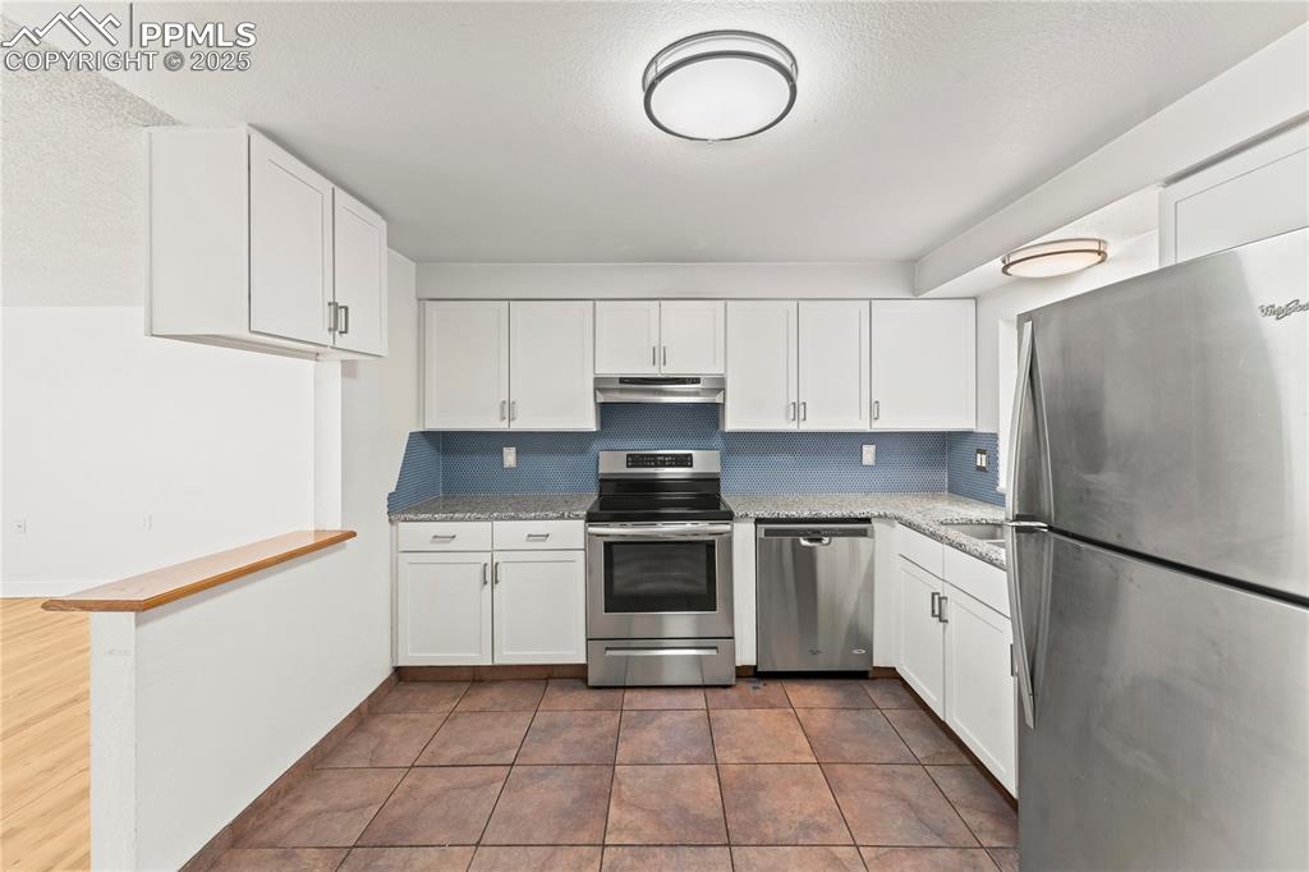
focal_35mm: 14
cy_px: 436
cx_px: 654
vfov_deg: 81.2
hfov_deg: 104.3
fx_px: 509
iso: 500
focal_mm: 14
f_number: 8
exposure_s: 1/3
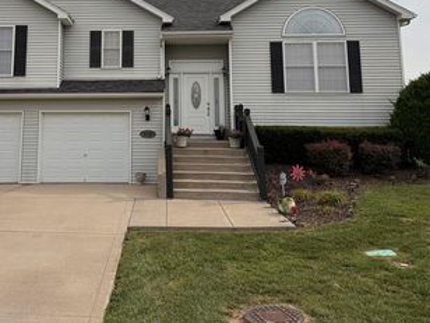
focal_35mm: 39
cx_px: 137
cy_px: 64
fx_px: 484
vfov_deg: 35.6
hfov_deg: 47.0
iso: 80
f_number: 1.78
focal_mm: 6.76
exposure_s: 1/8130
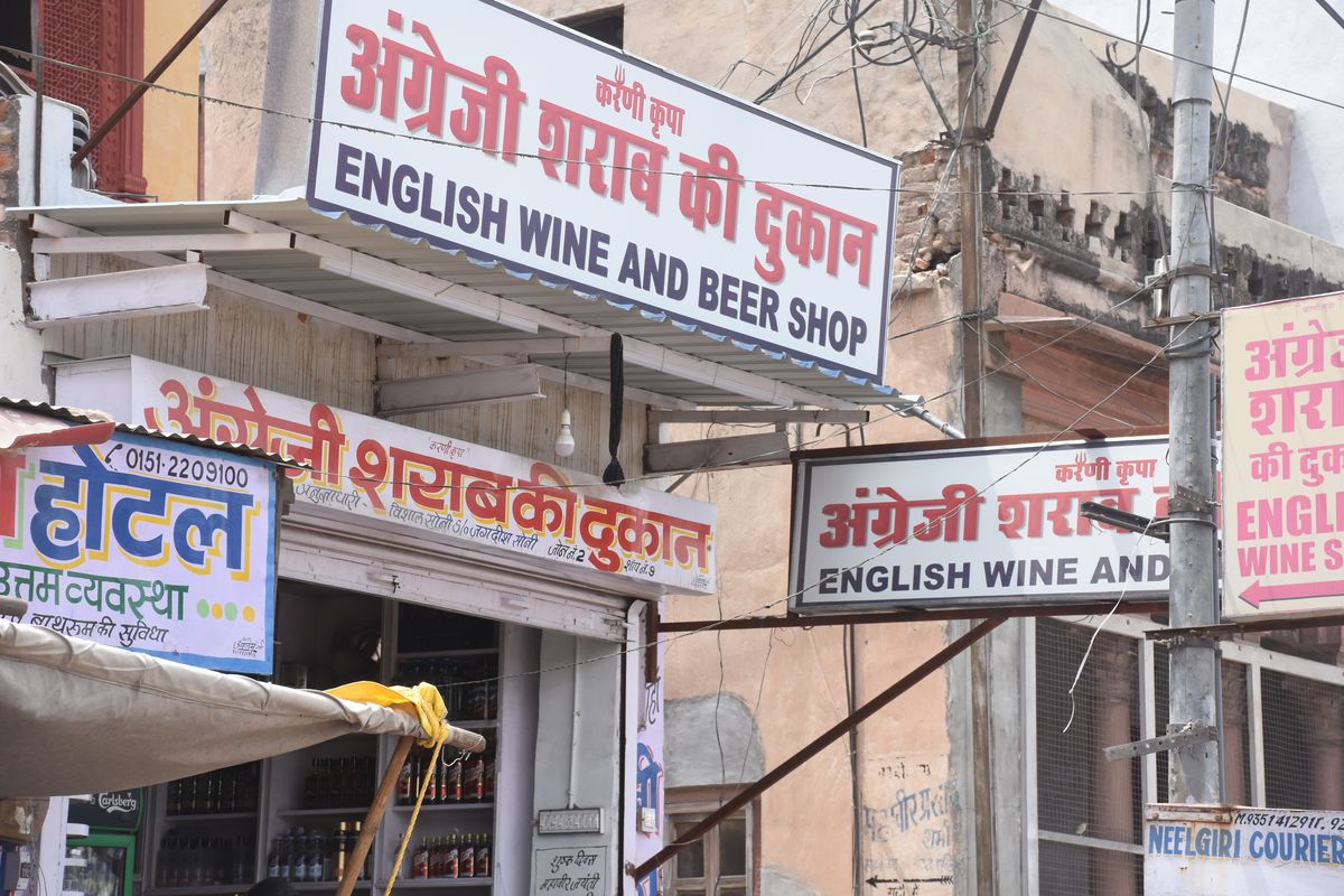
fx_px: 3696
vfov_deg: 13.8
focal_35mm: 99
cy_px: 448
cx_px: 672
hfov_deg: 20.6
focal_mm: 66
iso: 500
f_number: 10
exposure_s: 1/400
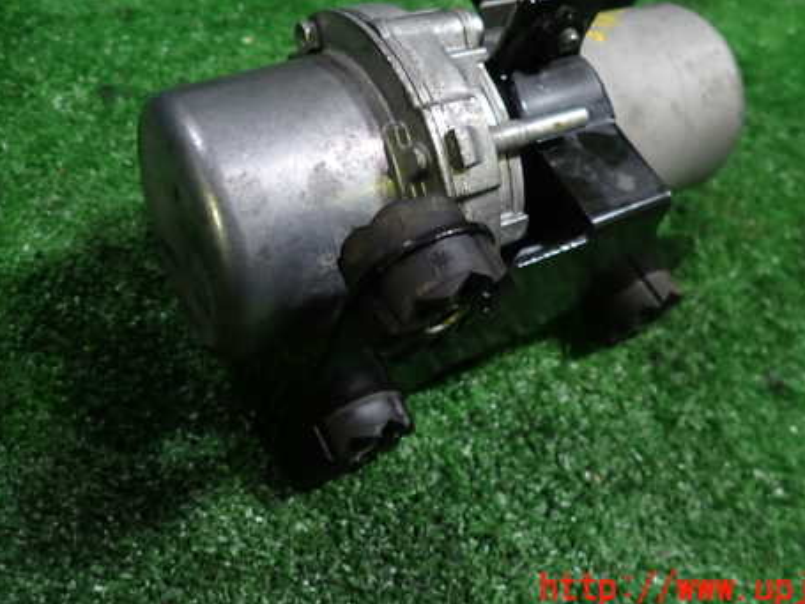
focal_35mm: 33
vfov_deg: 42.5
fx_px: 767
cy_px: 213
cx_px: 409
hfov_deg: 55.4
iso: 200
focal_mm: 4.5
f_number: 2
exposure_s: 1/30
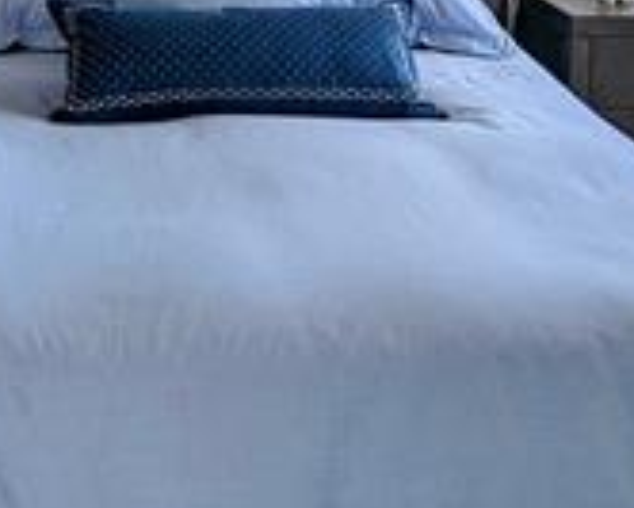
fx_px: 1408
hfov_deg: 24.6
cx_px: 63
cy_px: -57
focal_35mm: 75
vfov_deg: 19.5
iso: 45
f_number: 2.2
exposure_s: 1/445
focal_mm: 2.35
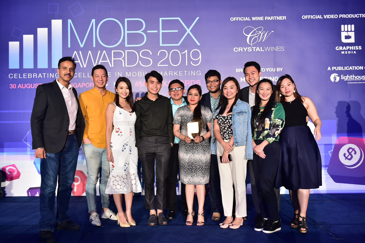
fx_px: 324
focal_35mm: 32
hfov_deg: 58.7
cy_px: 122
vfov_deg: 41.1
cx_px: 182
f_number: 3.5
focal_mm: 32
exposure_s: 1/200
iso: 2500
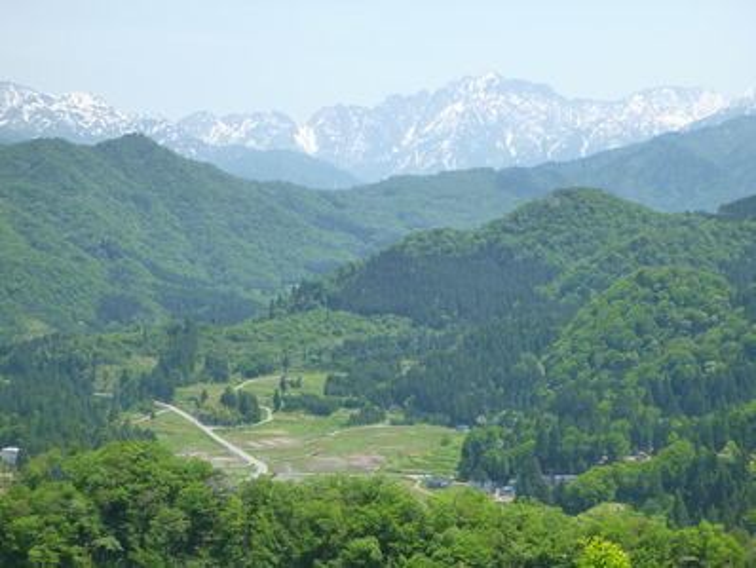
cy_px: 284
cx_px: 378
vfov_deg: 23.7
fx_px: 1355
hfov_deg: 31.2
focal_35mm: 62
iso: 160
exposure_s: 1/250
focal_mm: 11
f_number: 5.2
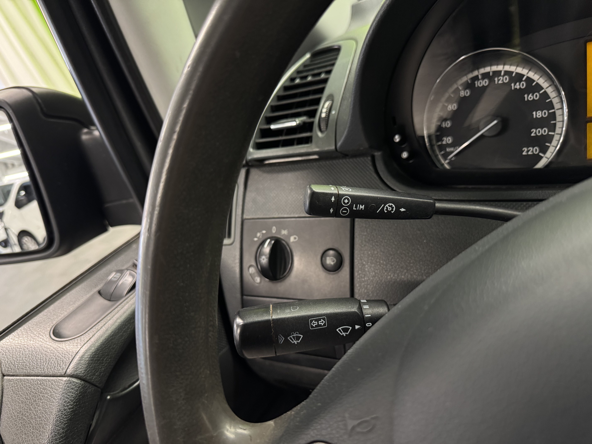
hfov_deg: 71.6
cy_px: 222
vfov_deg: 56.8
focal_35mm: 24
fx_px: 410
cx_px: 296
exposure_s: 1/50
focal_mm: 6.76
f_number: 1.78
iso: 400
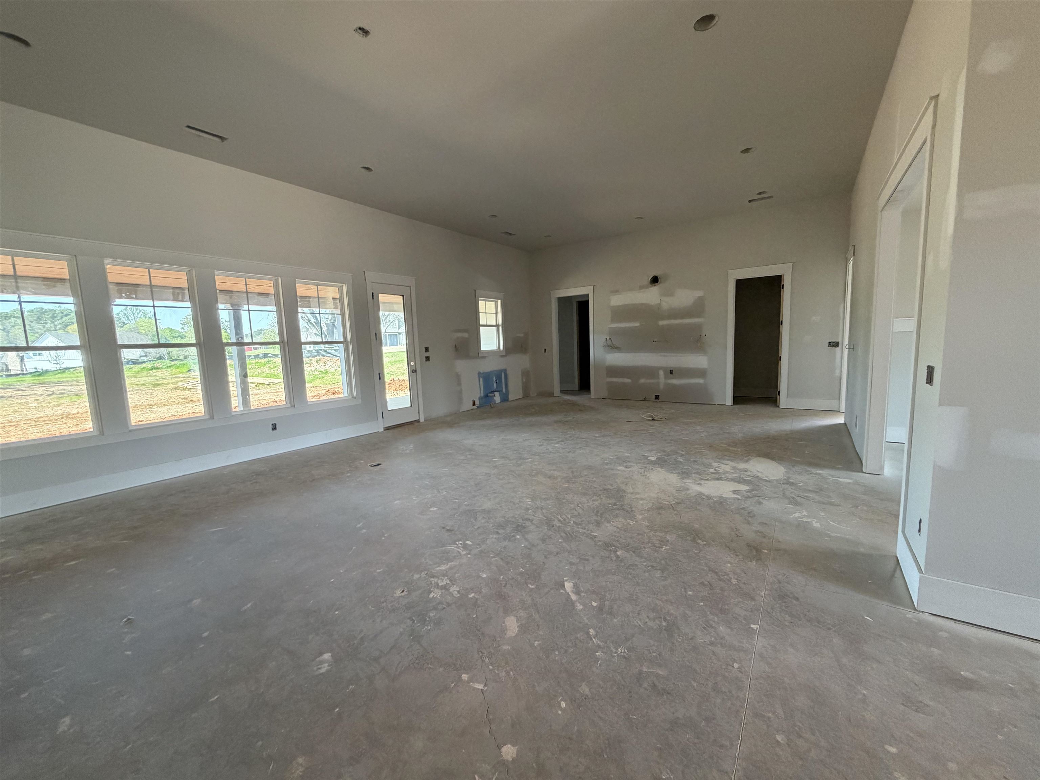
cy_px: 390
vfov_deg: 85.7
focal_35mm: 14
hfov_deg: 102.1
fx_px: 421
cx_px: 520
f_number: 2.2
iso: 320
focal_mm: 2.22
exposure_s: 1/121
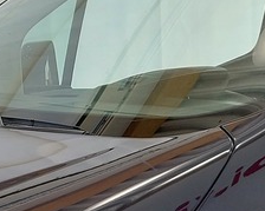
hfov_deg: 12.2
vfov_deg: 9.6
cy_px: 277
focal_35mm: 157
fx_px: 1231
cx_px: 238
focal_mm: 5.23
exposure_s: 1/60
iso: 32
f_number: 1.8
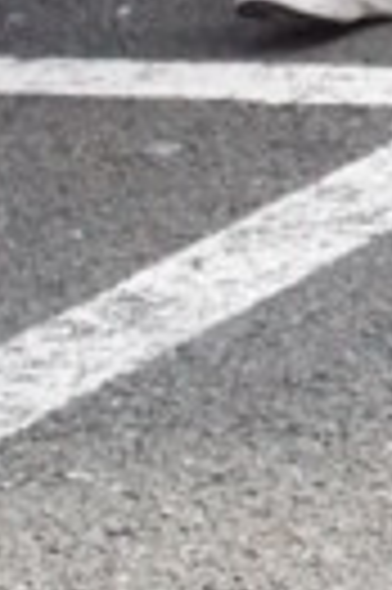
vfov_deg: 4.5
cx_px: 1451
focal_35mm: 457
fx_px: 7484
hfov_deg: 2.9
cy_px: -410
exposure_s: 1/250
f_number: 4.7
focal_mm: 7.9
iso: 200
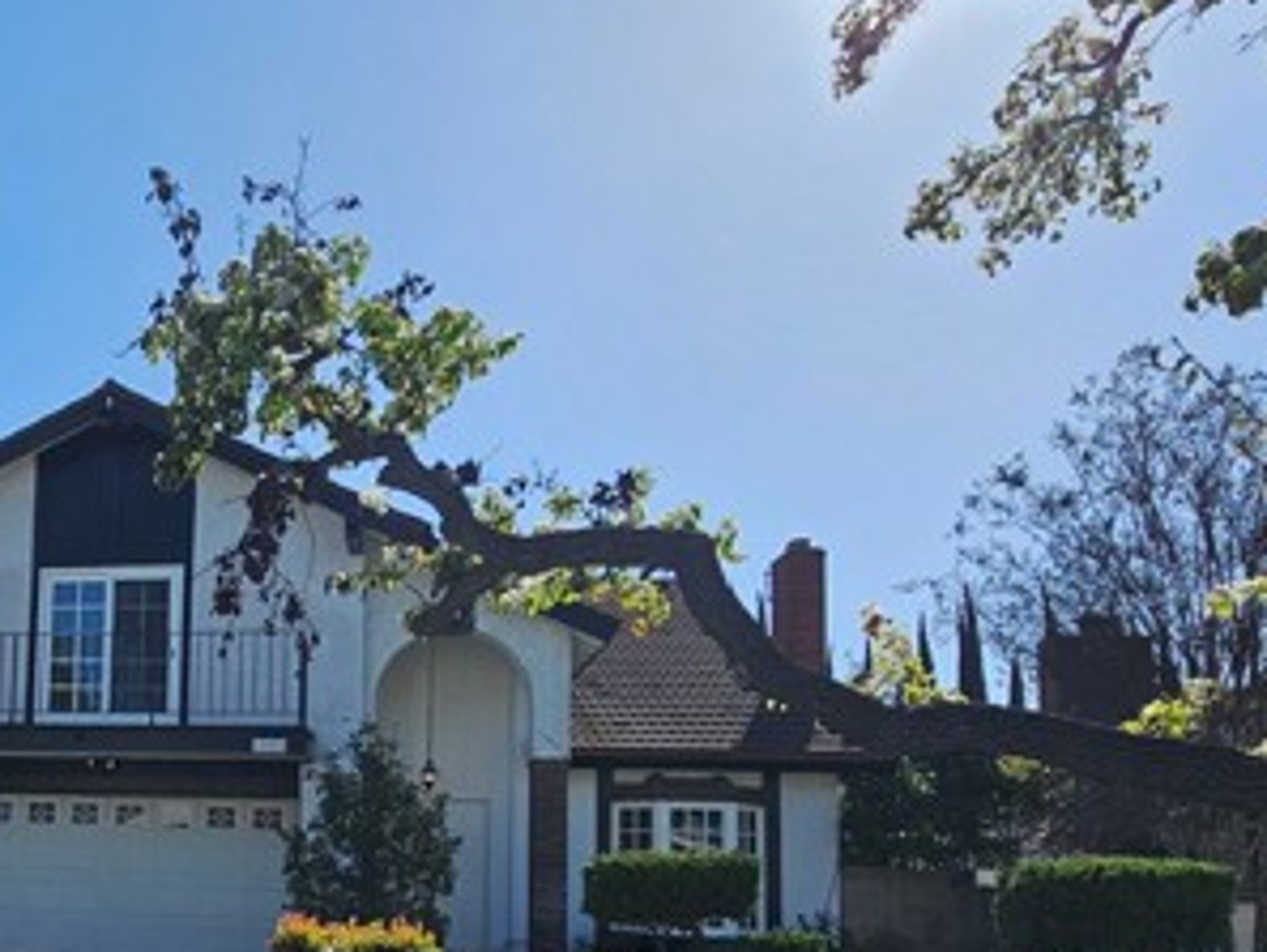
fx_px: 1025
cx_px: 128
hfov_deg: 55.1
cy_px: 773
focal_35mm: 28
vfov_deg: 46.9
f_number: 2.2
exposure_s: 1/2985
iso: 50
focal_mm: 2.2
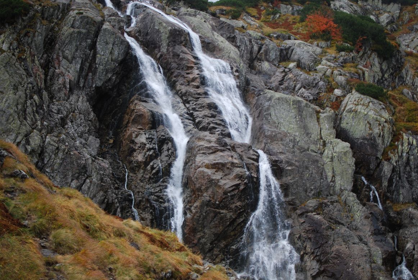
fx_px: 610
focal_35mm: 52
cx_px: 209
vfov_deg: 25.8
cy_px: 140
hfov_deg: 37.8
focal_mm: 35
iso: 100
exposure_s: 1/320
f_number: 1.8
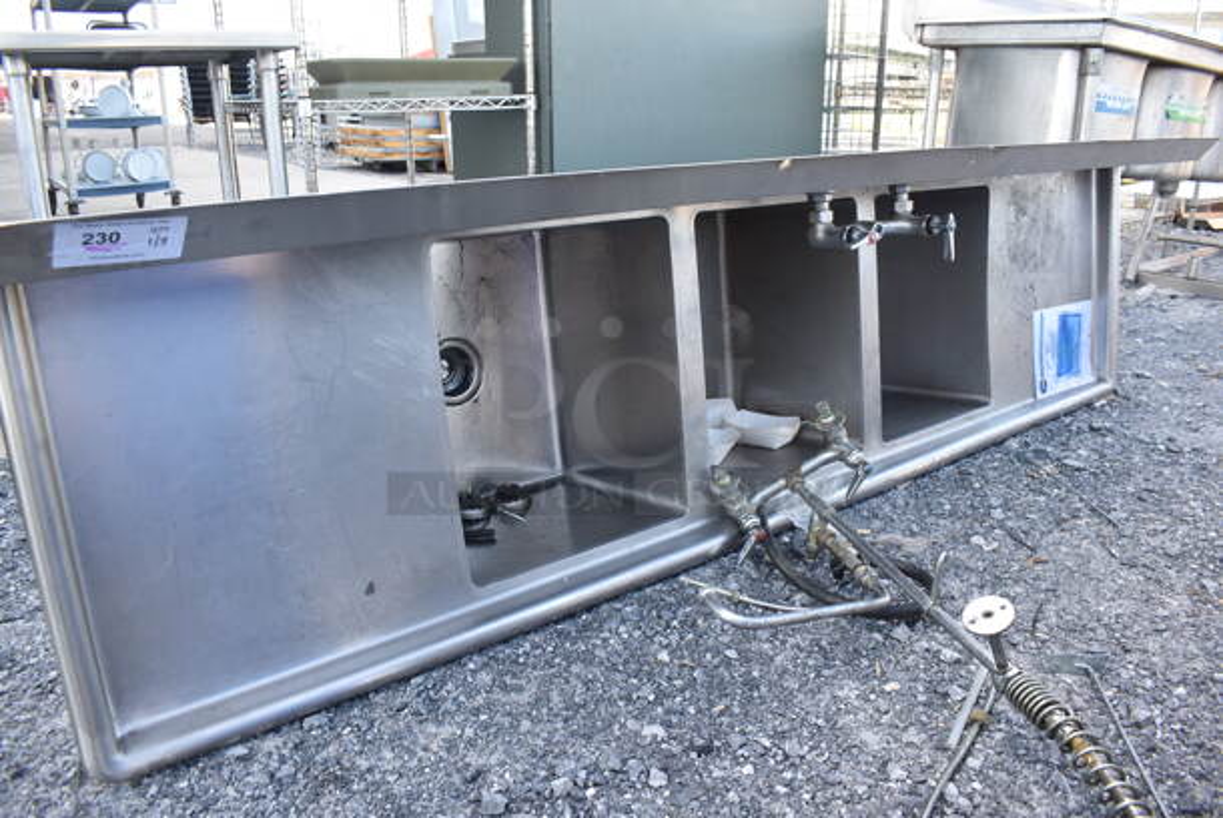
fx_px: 918
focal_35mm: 27
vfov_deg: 48.0
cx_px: 612
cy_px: 409
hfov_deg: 67.3
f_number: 5.6
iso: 400
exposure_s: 1/125
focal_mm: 18
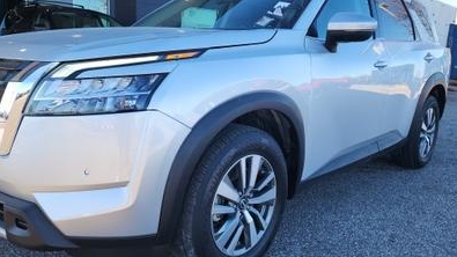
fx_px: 388
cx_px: 197
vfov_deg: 36.7
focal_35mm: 32
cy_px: 125
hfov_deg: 60.8
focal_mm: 6.4
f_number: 1.8
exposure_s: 1/196
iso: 50
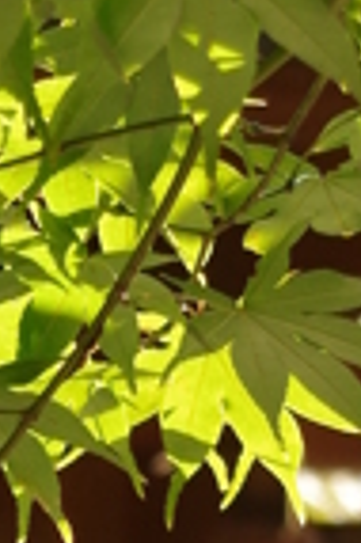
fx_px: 4523
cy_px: 953
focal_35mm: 300
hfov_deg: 4.5
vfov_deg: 6.7
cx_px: -521
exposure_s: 1/320
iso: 320
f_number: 4
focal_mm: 28.13
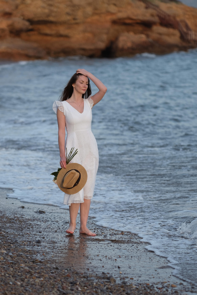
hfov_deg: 10.2
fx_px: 1108
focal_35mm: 135
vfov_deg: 15.2
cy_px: 148
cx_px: 98
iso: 160
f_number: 2
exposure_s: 1/1600
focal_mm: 90
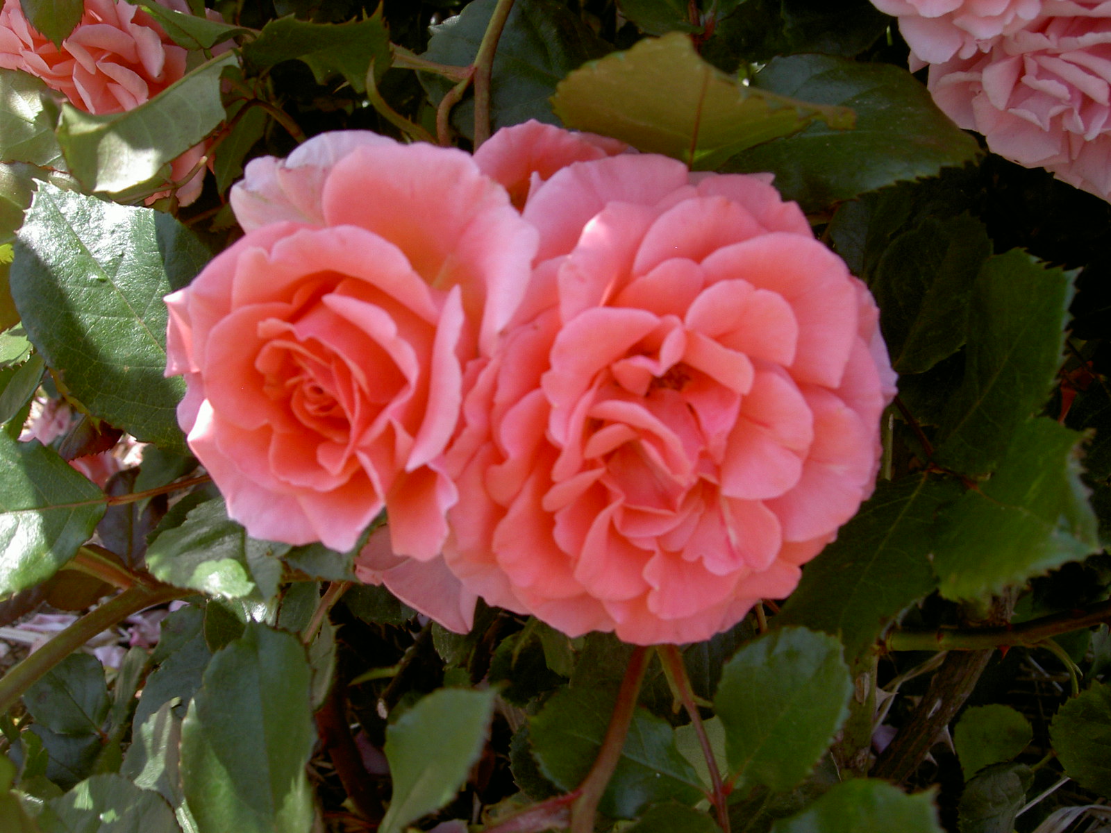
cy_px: 416
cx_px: 556
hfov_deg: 47.9
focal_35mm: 39
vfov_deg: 36.8
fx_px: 1252
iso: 100
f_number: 4.7
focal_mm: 8
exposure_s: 1/303
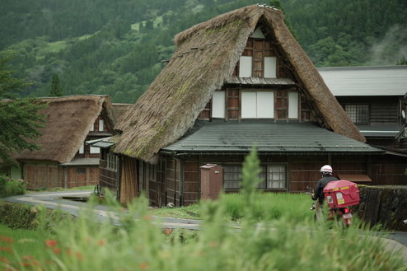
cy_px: 136
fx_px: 972
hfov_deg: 23.7
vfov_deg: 15.9
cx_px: 202
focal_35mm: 86
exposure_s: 1/4000
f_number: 1.4
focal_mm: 85
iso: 200
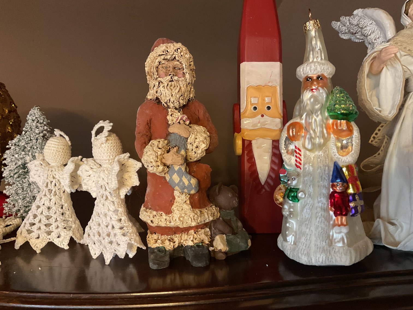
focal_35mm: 29
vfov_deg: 48.2
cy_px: 155
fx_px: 346
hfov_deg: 61.7
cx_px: 206
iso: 250
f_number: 1.8
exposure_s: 1/30
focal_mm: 3
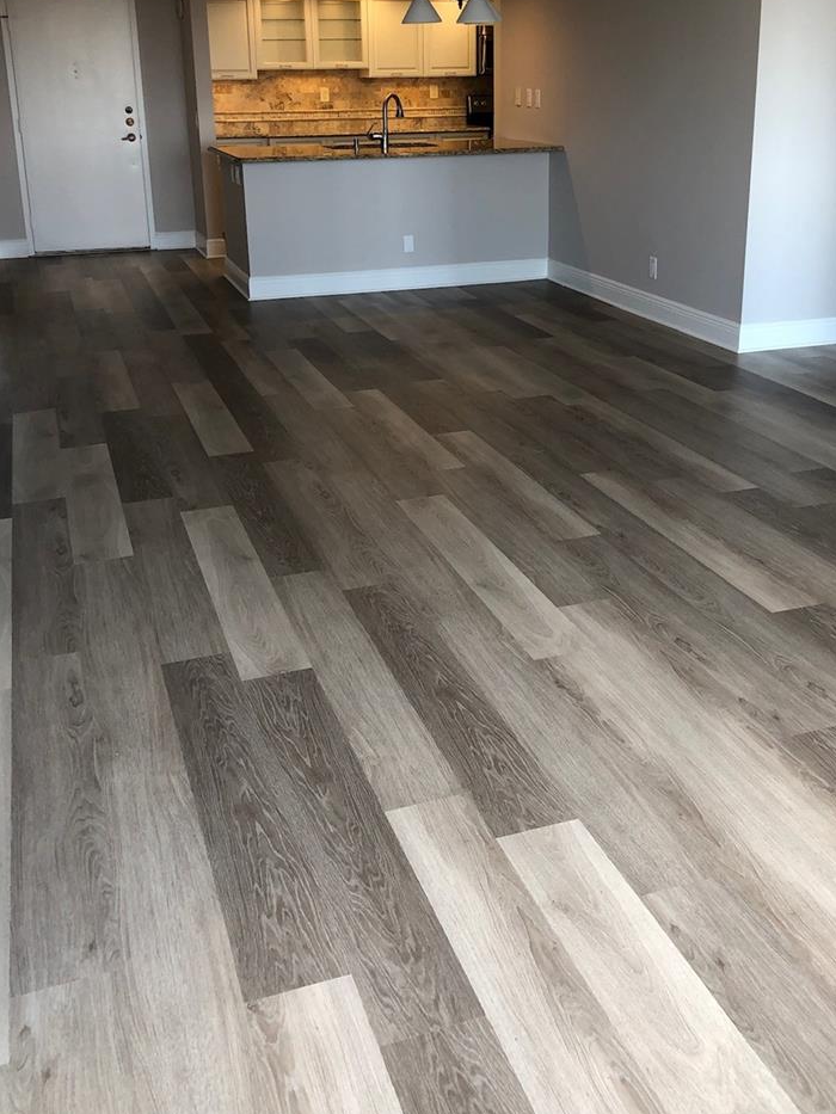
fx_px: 1159
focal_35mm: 36
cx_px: 460
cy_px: 413
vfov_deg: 50.8
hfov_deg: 39.6
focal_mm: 3.99
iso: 50
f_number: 1.8
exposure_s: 1/120
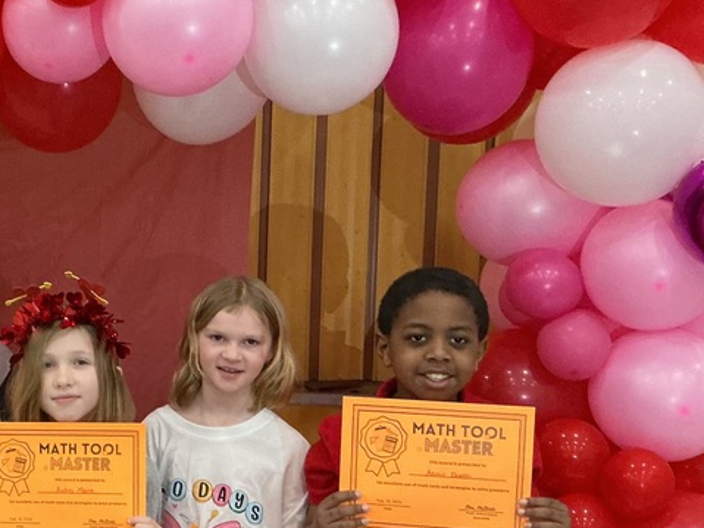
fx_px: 1261
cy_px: 321
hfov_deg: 29.8
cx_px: 60
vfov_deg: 23.6
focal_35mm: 62
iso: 250
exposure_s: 1/60
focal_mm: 3
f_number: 1.8
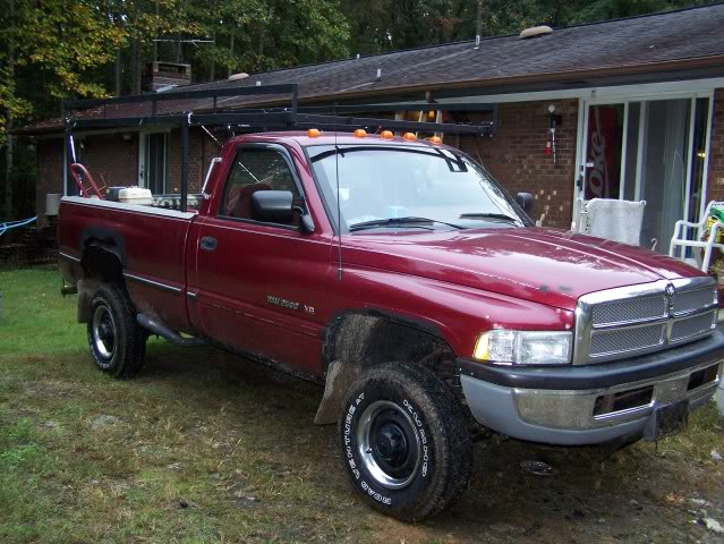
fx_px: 795
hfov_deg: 49.0
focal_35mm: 38
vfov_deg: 37.8
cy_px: 272
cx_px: 362
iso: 200
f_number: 2.8
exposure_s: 1/60
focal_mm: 6.3
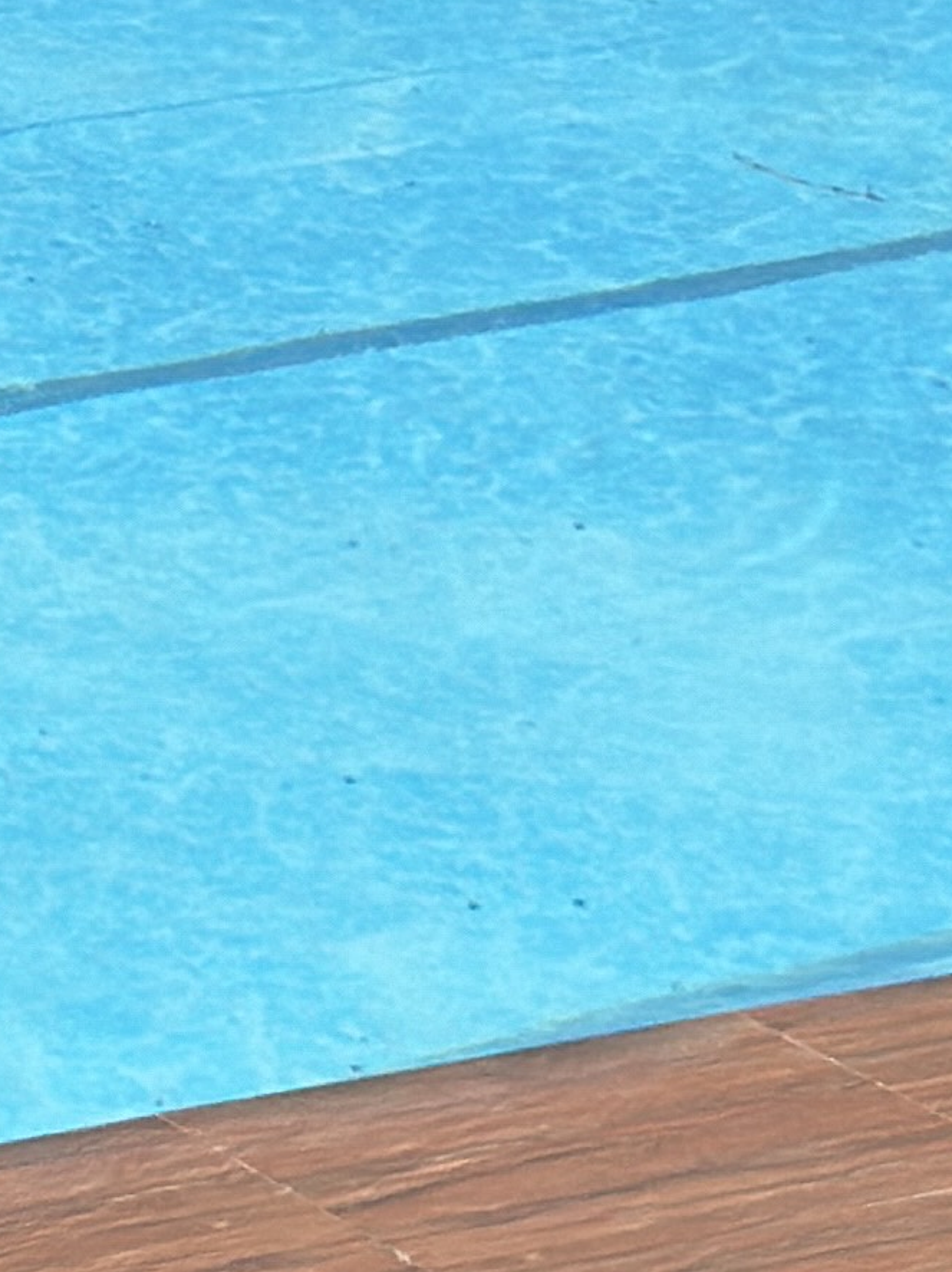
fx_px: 8293
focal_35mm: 226
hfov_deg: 6.3
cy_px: -210
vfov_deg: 8.7
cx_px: -1262
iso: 100
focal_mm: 6.76
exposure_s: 1/15152
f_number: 1.78
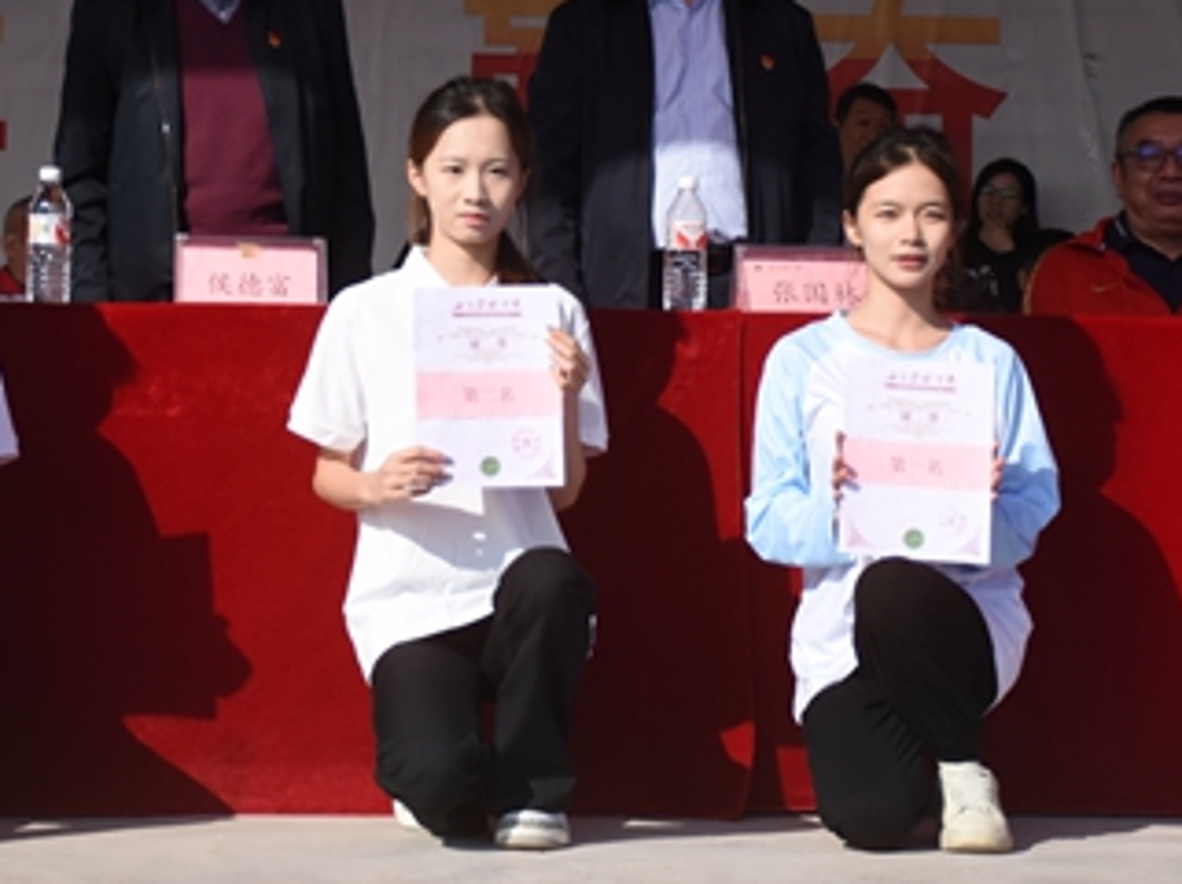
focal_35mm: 99
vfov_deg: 14.9
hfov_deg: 19.8
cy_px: 278
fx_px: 3377
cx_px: 446
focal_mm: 40
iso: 640
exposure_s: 1/8000
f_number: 4.5
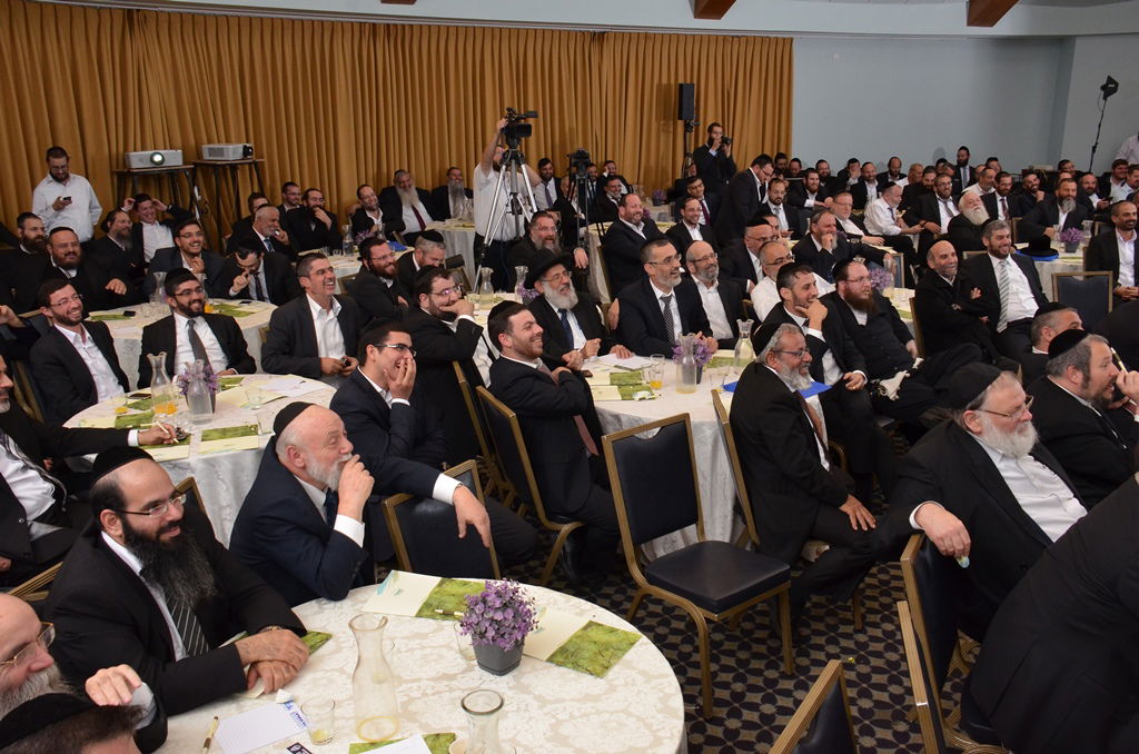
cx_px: 570
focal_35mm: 32
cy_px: 377
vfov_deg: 41.5
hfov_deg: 59.6
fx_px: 994
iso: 1250
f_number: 10
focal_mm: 21
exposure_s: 1/160
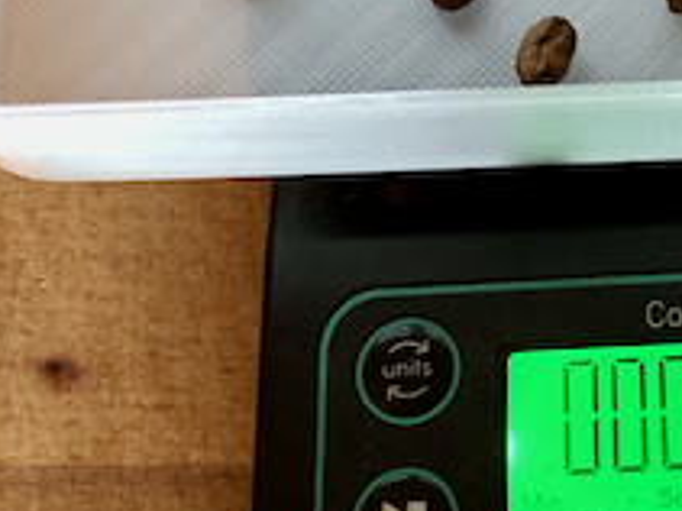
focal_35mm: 85
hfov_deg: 21.8
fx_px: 1674
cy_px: -87
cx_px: 743
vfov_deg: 16.7
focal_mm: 3.99
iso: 100
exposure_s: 1/17
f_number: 1.8
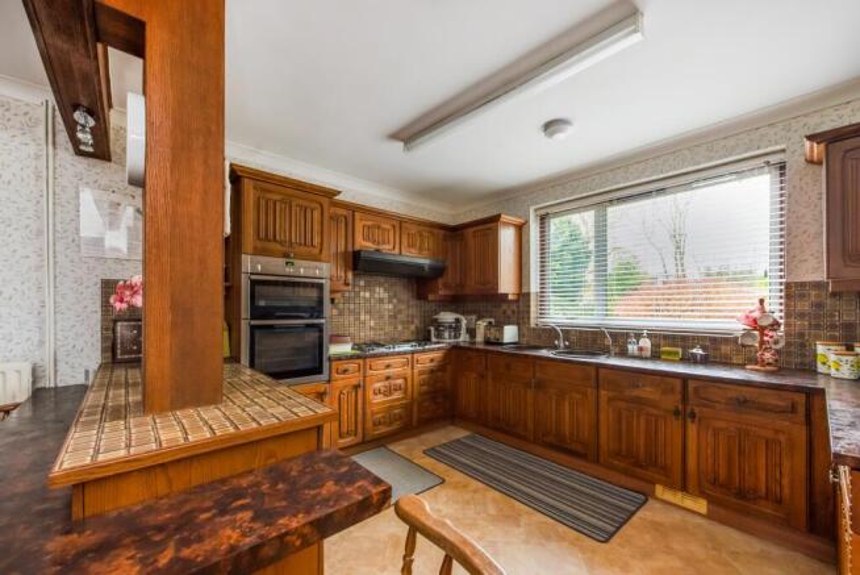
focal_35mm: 14
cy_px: 288
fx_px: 335
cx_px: 430
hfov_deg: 104.2
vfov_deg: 81.3
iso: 320
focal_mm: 14
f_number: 9
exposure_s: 1/6
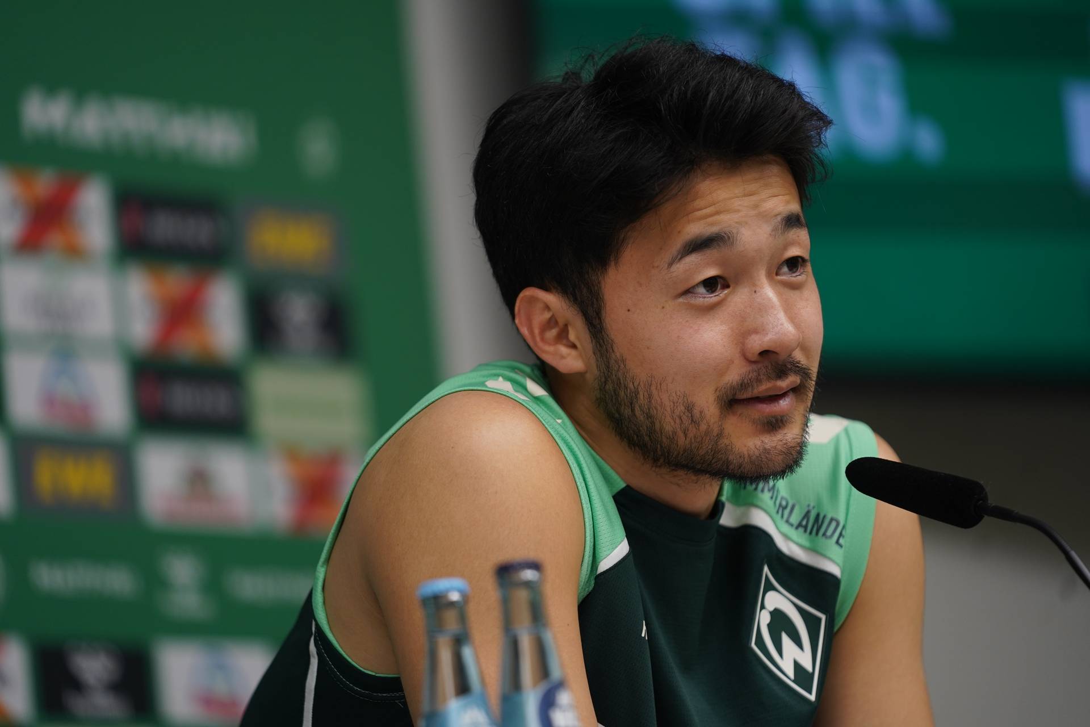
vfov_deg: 7.3
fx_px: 5722
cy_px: 364
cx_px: 545
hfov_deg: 10.9
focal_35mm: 189
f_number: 2.8
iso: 640
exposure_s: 1/320
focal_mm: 189
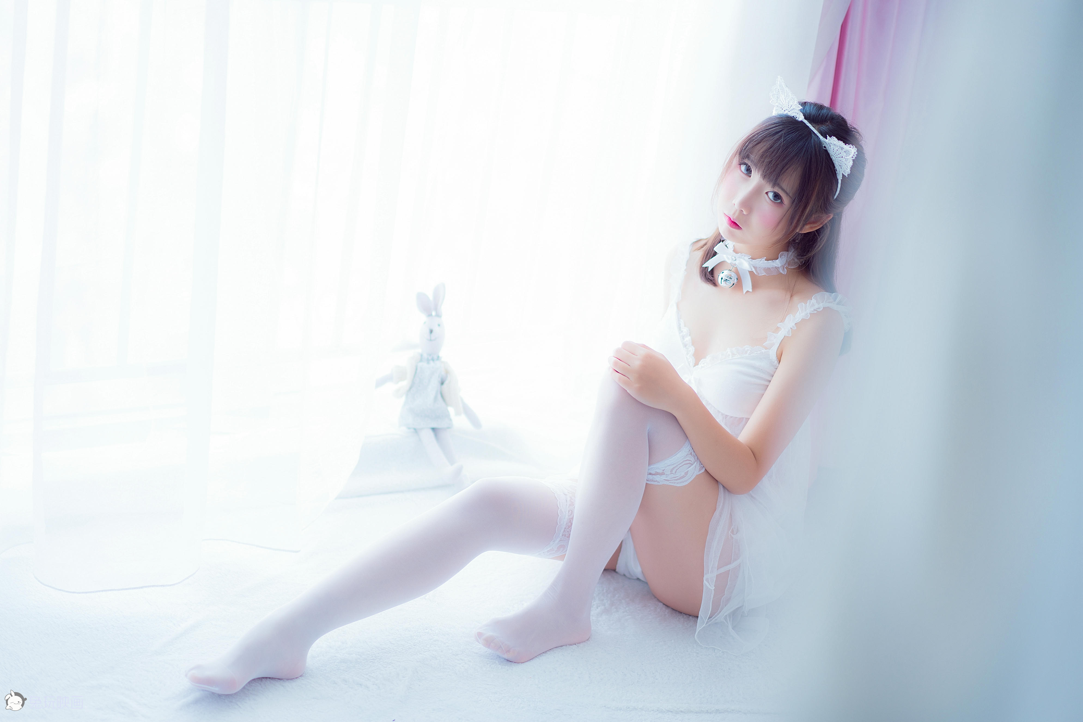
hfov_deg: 36.2
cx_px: 542
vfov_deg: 24.6
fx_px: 1655
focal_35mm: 55
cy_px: 361
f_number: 1.8
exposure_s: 1/60
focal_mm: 55
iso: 100
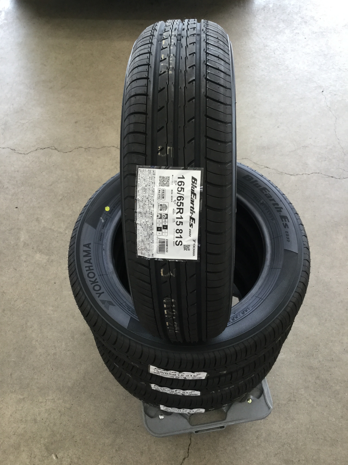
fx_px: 416
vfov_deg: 58.4
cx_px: 174
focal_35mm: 31
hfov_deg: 45.4
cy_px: 232
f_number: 2.4
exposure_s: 1/30
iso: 32
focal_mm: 3.3
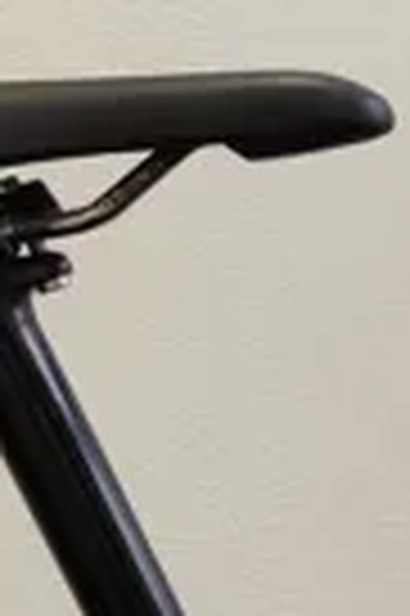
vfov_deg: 11.9
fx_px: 2809
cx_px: 1108
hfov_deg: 7.6
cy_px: 962
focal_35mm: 164
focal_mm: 4.75
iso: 640
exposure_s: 1/100
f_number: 1.65
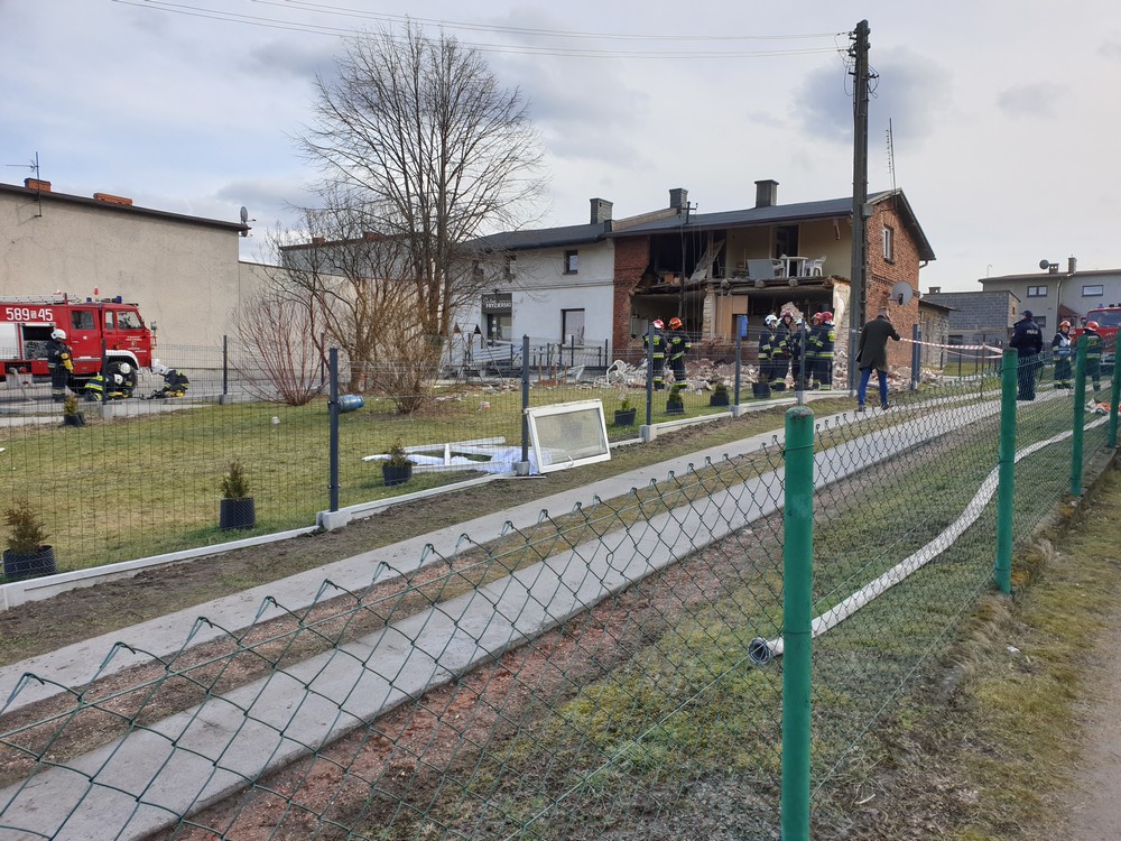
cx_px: 560
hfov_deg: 67.3
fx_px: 842
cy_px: 420
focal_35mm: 26
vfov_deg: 53.1
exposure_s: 1/919
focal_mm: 4.3
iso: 50
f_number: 2.4
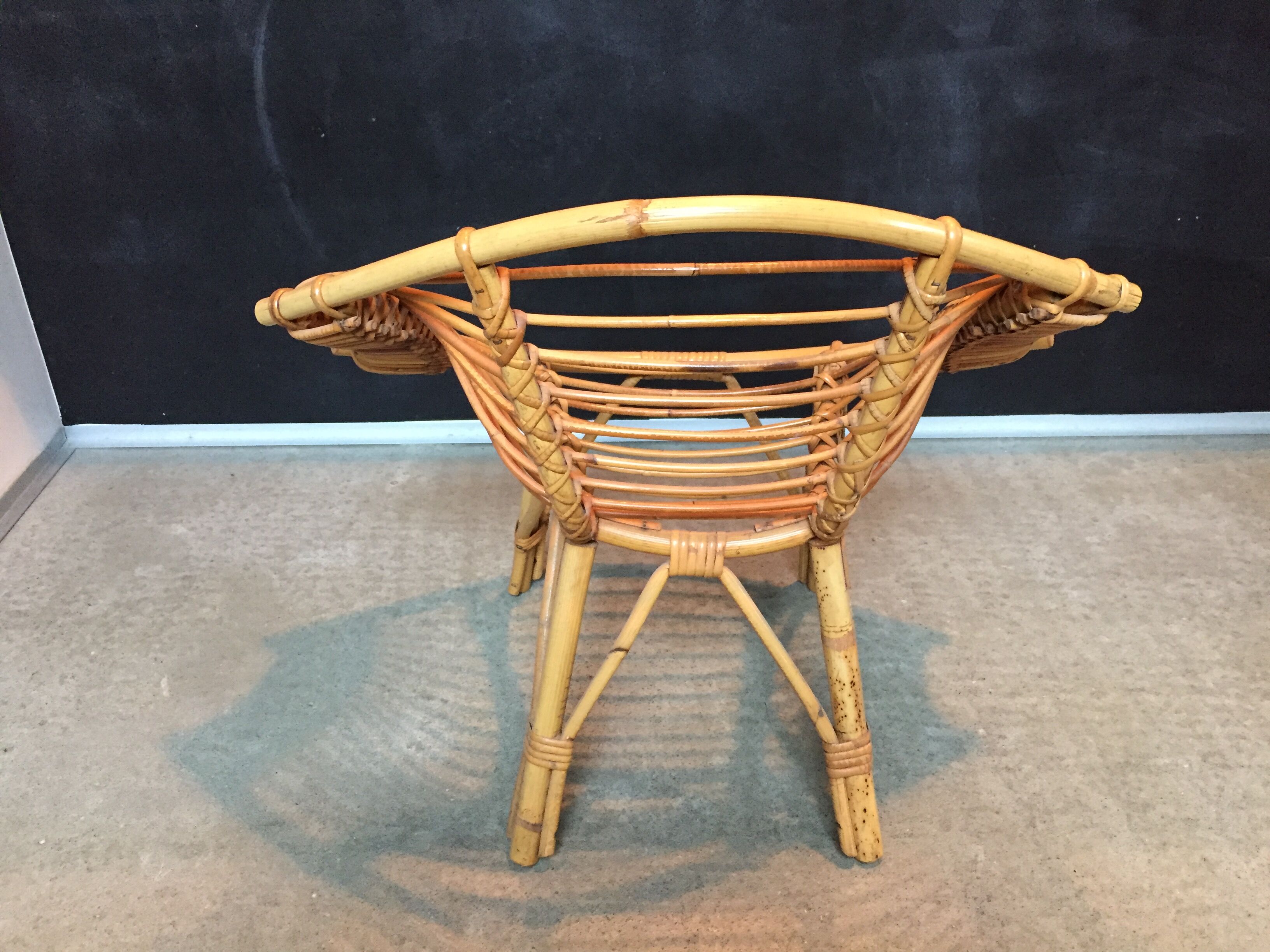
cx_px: 635
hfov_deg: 61.7
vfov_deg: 48.2
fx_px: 1064
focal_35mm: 29
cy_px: 476
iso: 250
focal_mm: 4.15
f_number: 2.2
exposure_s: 1/25
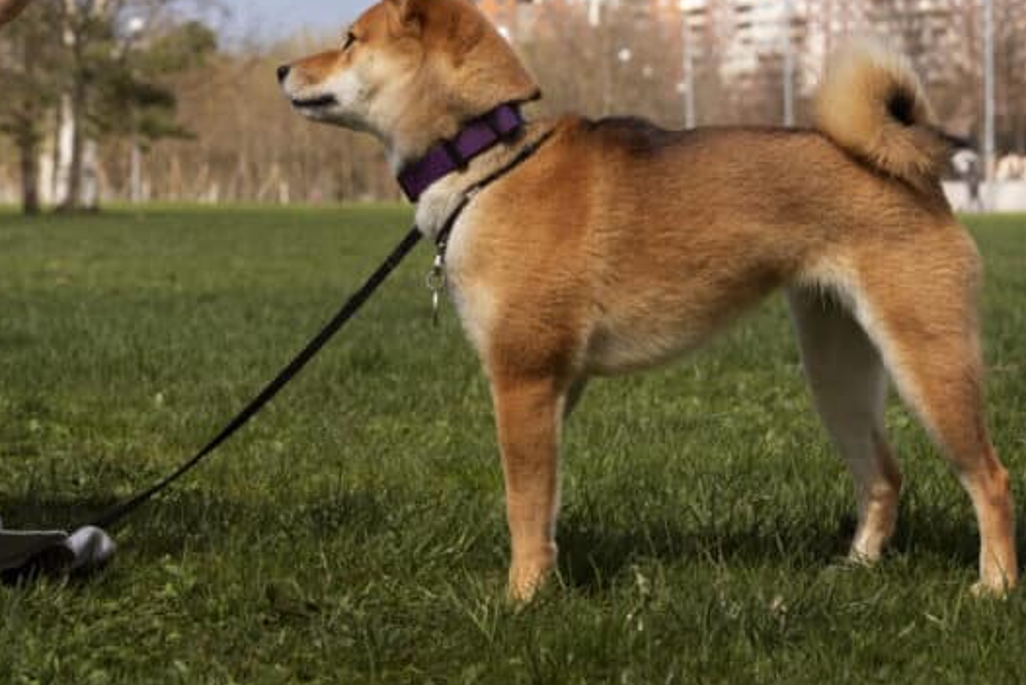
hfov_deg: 19.1
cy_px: 110
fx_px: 3050
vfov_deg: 12.7
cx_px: 415
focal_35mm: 107
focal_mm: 55
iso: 400
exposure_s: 1/1000
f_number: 6.3
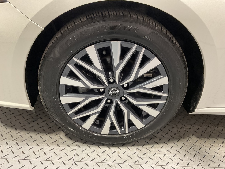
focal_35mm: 29
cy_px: 84
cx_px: 112
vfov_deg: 48.2
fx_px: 188
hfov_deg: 61.7
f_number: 1.8
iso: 125
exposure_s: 1/50
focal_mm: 3
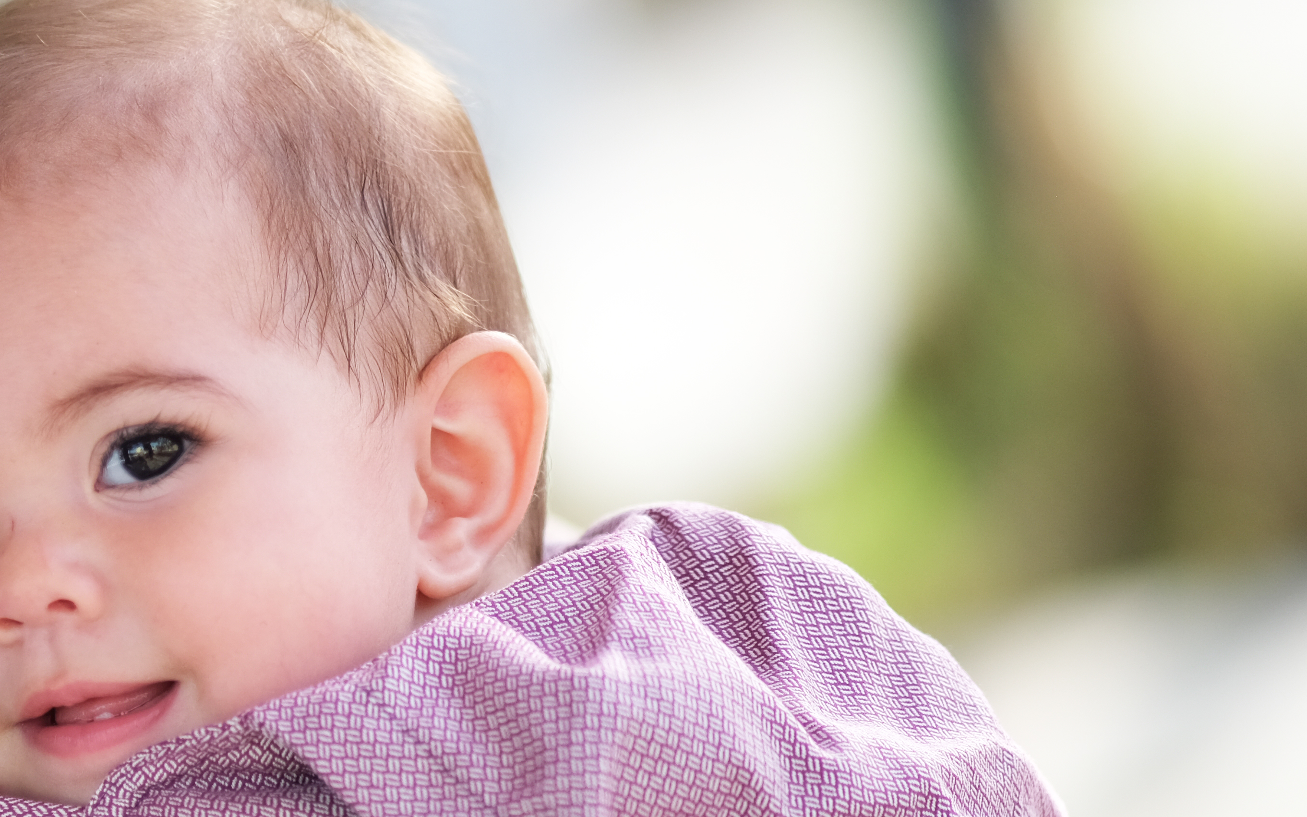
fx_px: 10651
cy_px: 474
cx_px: -154
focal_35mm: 299
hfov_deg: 7.0
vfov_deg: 4.4
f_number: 1.8
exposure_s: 1/1000
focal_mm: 85
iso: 200
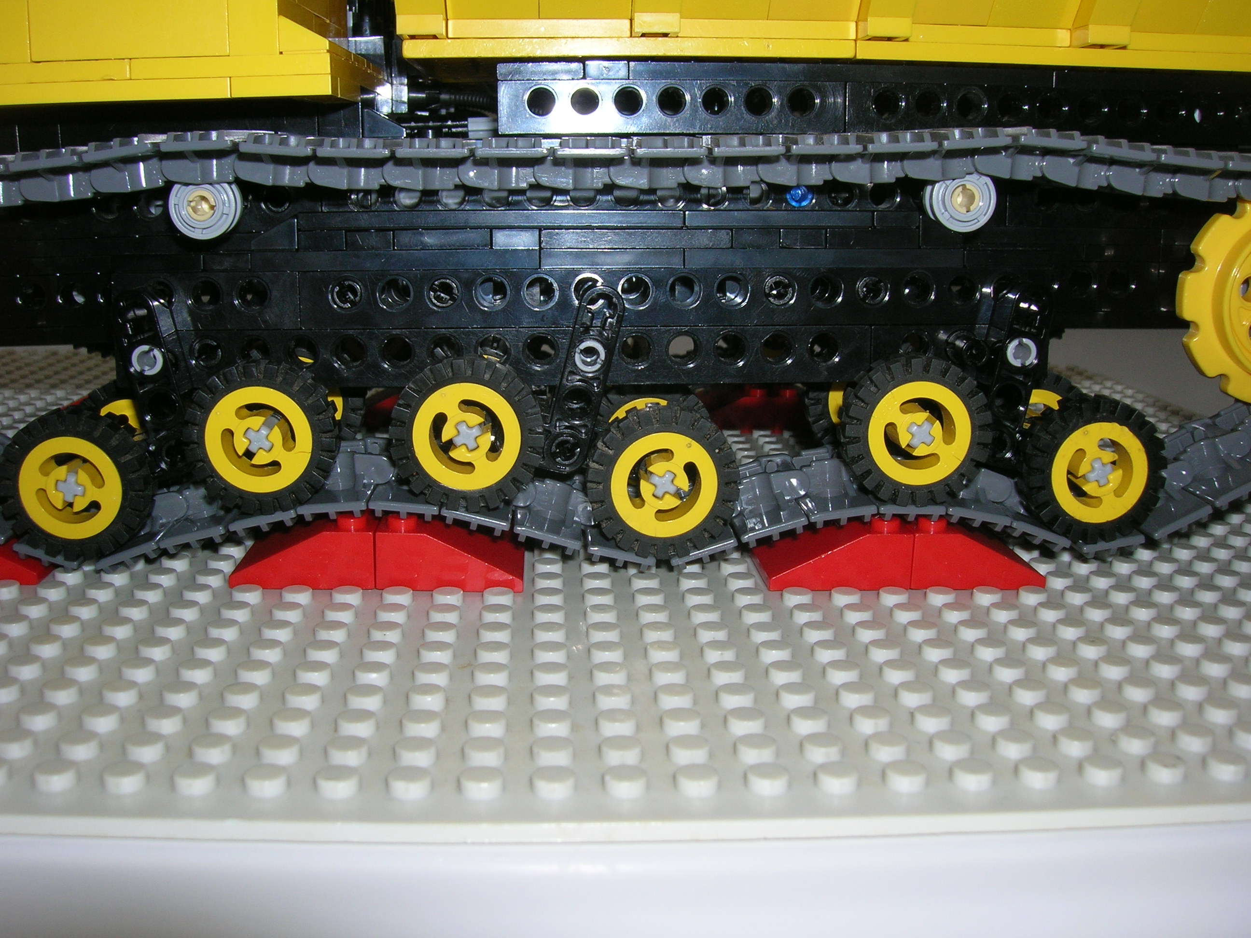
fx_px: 1229
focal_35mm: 34
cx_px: 626
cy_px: 469
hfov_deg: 54.0
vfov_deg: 41.8
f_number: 4.9
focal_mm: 5.7
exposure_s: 1/60.1
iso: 50
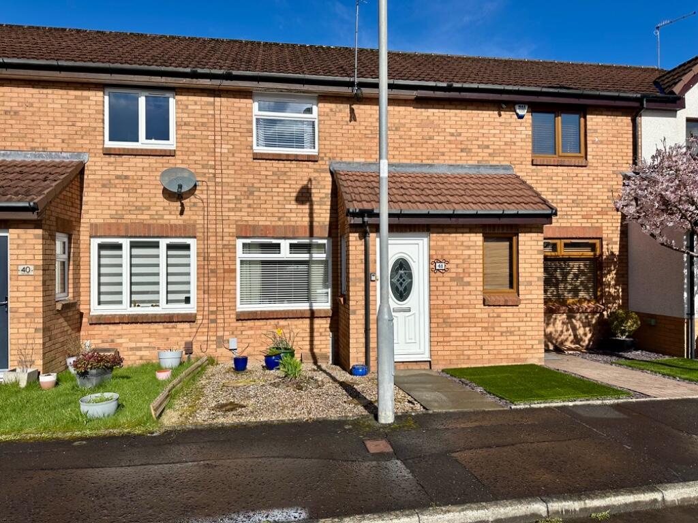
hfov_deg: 71.6
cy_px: 262
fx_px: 484
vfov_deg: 56.8
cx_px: 349
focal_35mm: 24
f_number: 1.78
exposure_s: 1/7042
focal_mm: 6.86
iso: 80
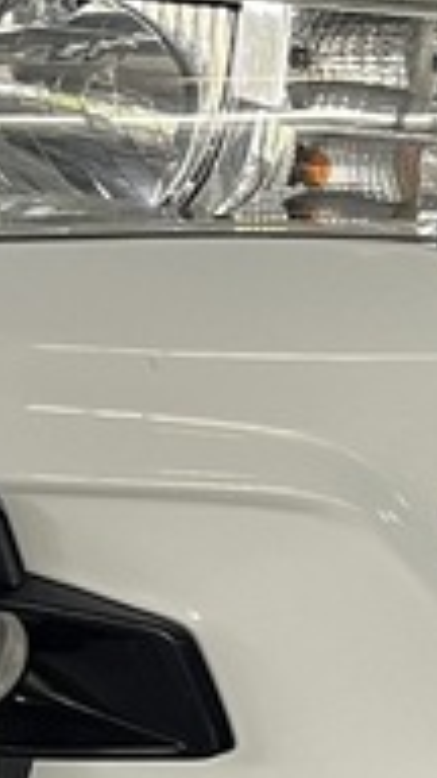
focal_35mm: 145
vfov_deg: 14.6
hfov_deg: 8.1
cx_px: -344
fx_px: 2987
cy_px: 16
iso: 100
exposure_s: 1/50
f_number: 1.6
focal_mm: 5.1
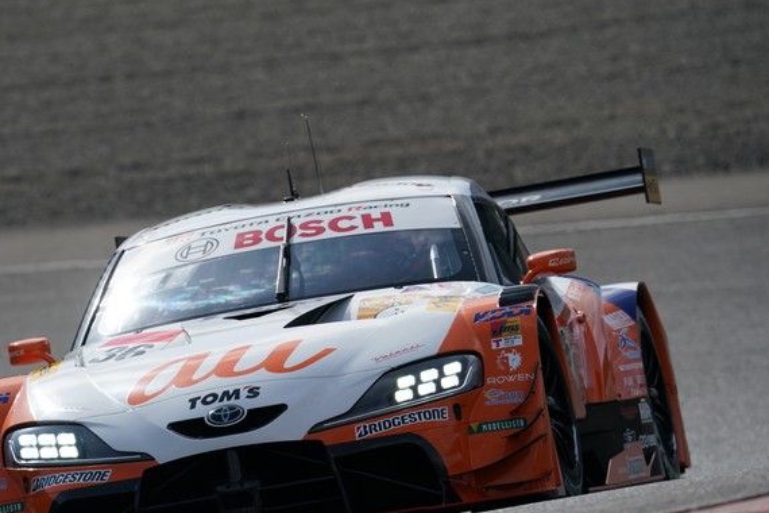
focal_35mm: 626
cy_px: 286
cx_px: 322
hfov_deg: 3.3
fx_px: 13371
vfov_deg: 2.2
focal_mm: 496
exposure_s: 1/1000
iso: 200
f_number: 8
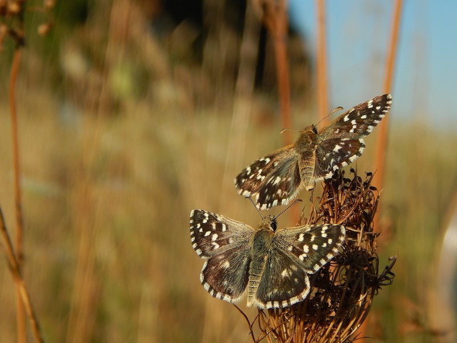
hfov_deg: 20.9
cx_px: 228
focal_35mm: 94
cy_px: 172
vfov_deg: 15.7
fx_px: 1241
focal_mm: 16.6
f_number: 4.4
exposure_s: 1/800
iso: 125
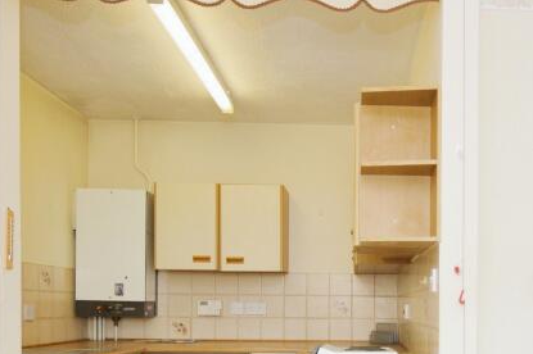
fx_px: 547
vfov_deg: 34.6
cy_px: 291
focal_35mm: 37
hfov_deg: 50.5
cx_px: 378
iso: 500
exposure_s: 1/60
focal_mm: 10
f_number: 6.3
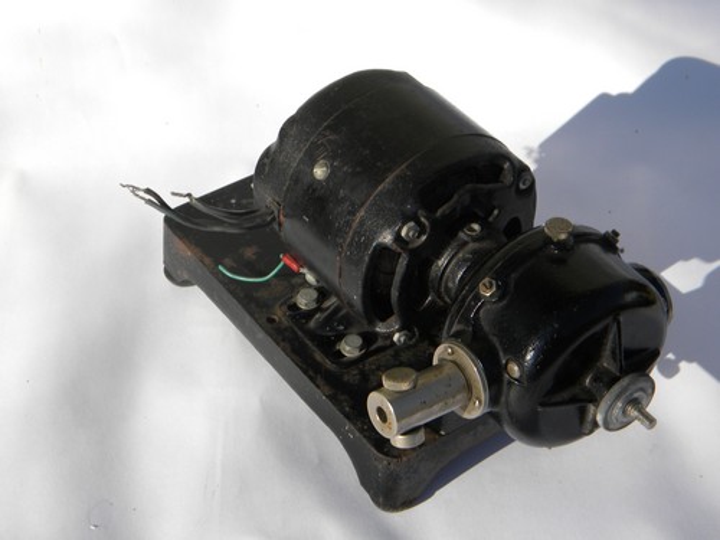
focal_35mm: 67
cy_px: 270
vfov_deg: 21.9
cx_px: 360
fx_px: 1394
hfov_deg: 29.0
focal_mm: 12.2
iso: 80
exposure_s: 1/675
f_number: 4.3
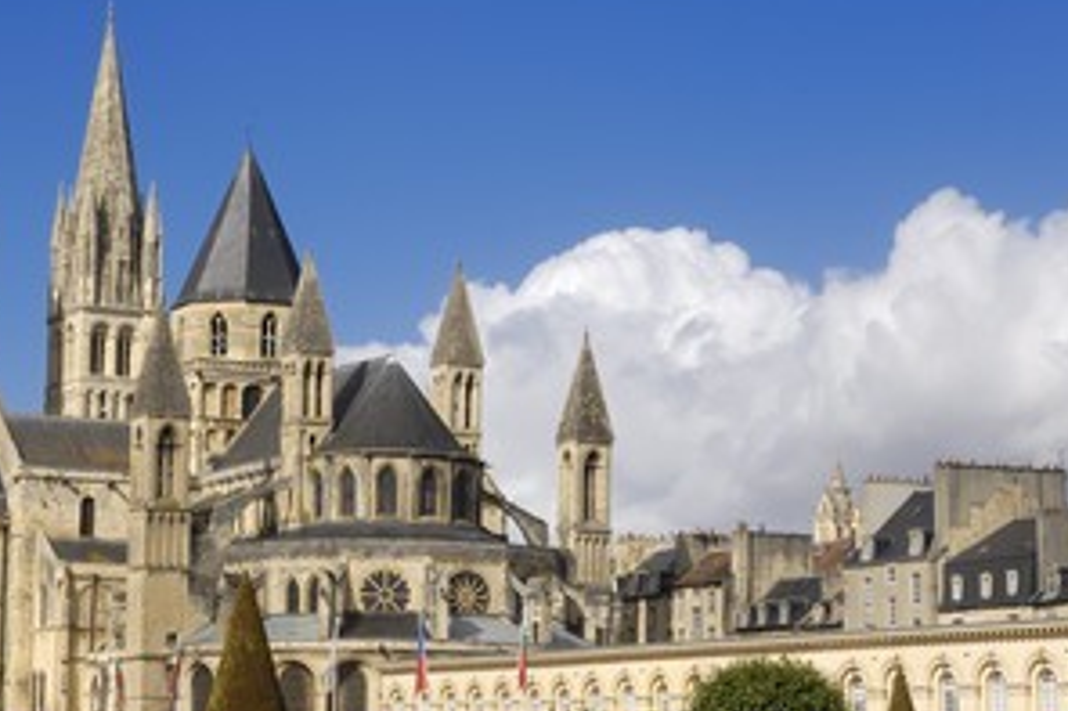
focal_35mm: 96
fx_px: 2838
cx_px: 411
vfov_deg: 14.3
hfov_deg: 21.3
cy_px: 397
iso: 100
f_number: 12
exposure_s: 1/160
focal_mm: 45
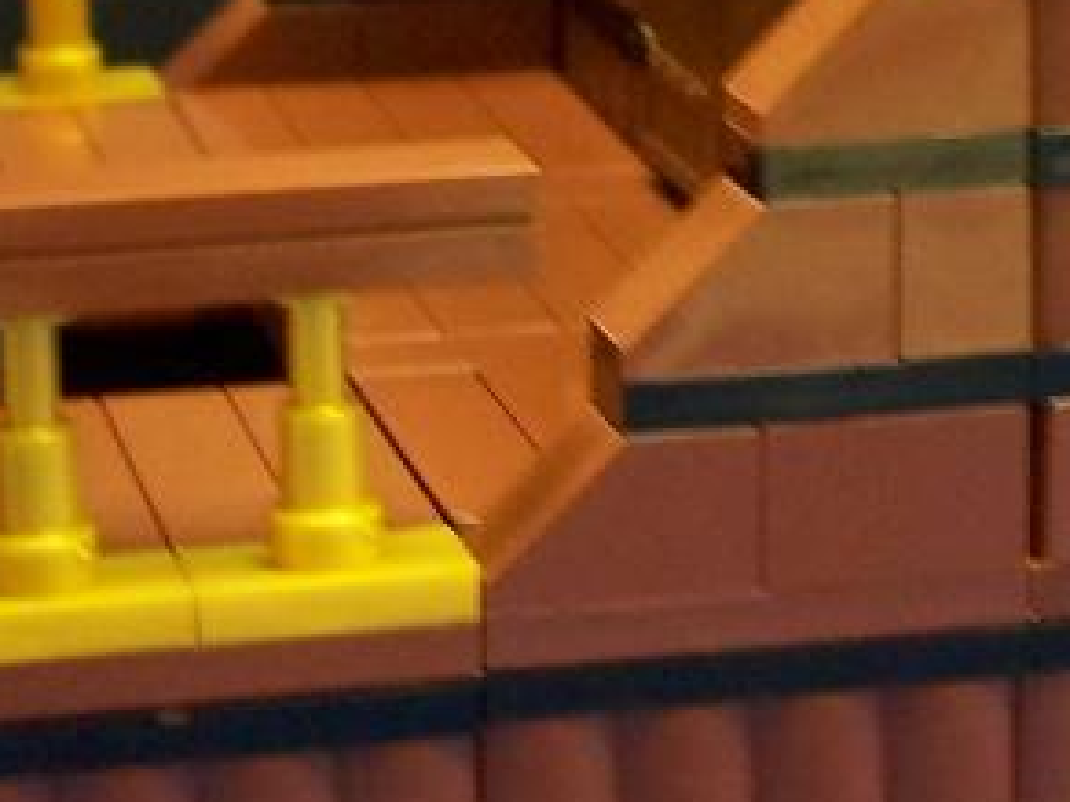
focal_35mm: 145
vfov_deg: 10.1
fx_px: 4482
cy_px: -64
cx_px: 764
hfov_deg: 13.6
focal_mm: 7.8
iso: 400
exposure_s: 1/15
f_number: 2.8
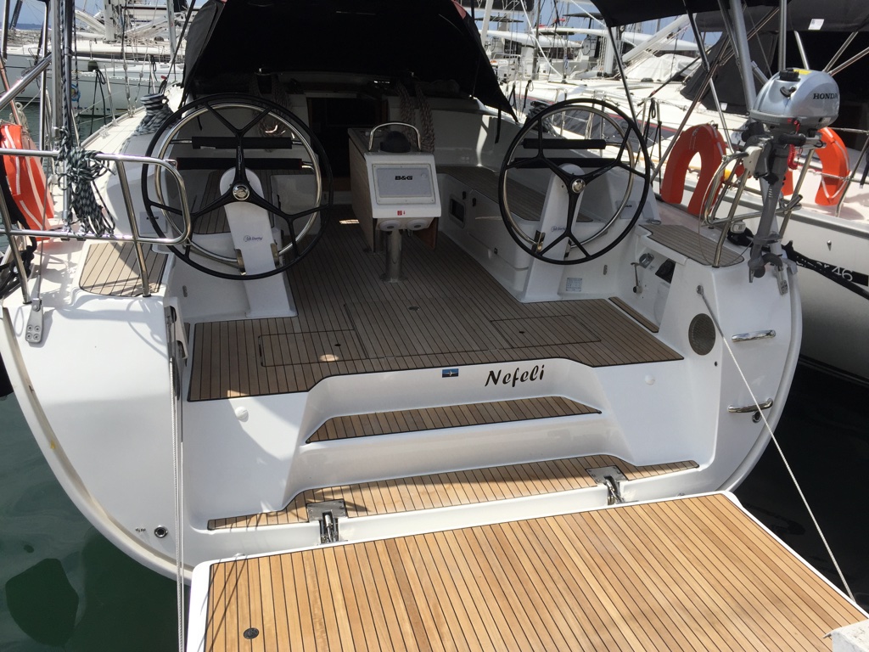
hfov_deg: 61.7
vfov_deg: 48.2
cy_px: 326
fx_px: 728
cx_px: 434
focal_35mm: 29
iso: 32
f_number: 2.2
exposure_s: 1/3968
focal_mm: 4.15
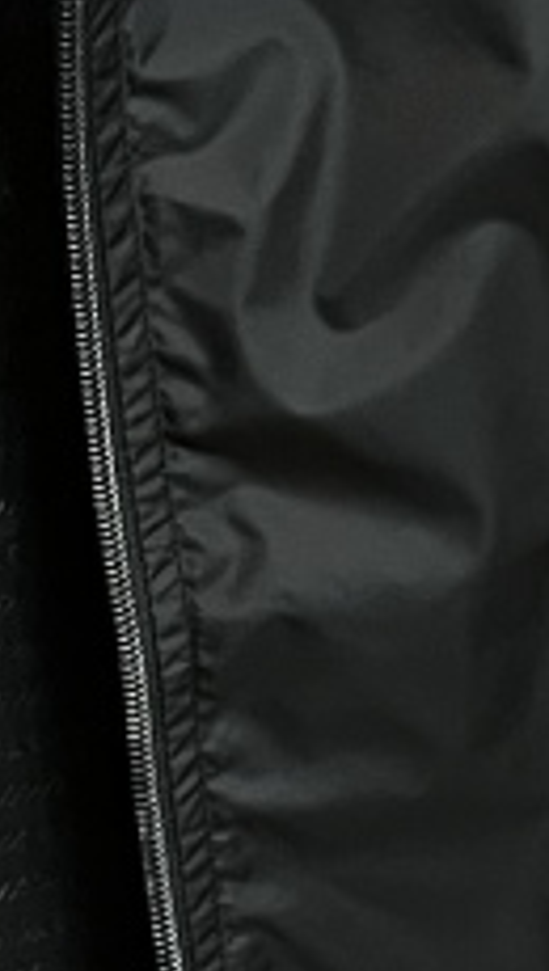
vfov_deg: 12.1
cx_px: -160
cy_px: 566
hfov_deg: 6.8
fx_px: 4564
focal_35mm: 177
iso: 400
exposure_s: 1/55
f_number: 1.6
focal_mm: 5.1
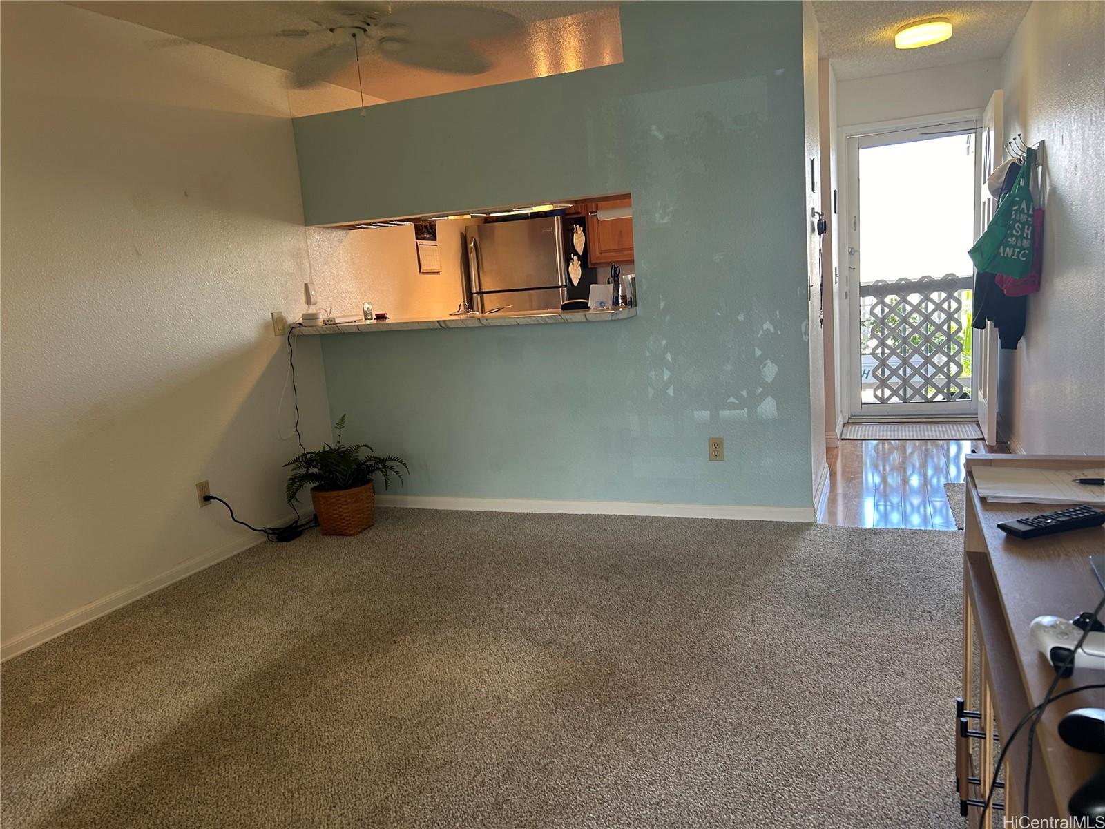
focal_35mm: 26
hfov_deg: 67.3
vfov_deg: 53.1
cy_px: 414
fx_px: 830
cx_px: 552
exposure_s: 1/60
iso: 80
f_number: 1.5
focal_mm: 5.7
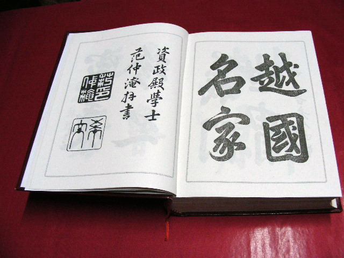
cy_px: 129
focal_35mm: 38
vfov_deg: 37.7
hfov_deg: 49.0
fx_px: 378
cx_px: 172
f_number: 3.5
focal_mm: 6.3
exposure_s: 1/12.7
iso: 200
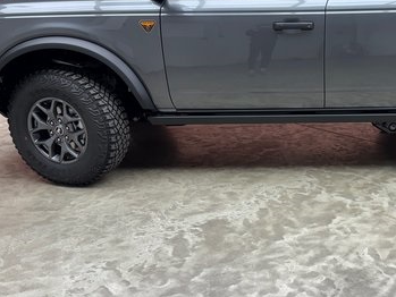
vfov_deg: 32.9
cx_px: 288
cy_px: 146
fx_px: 504
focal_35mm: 44
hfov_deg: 41.9
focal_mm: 6.76
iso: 80
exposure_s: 1/120
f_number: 1.78
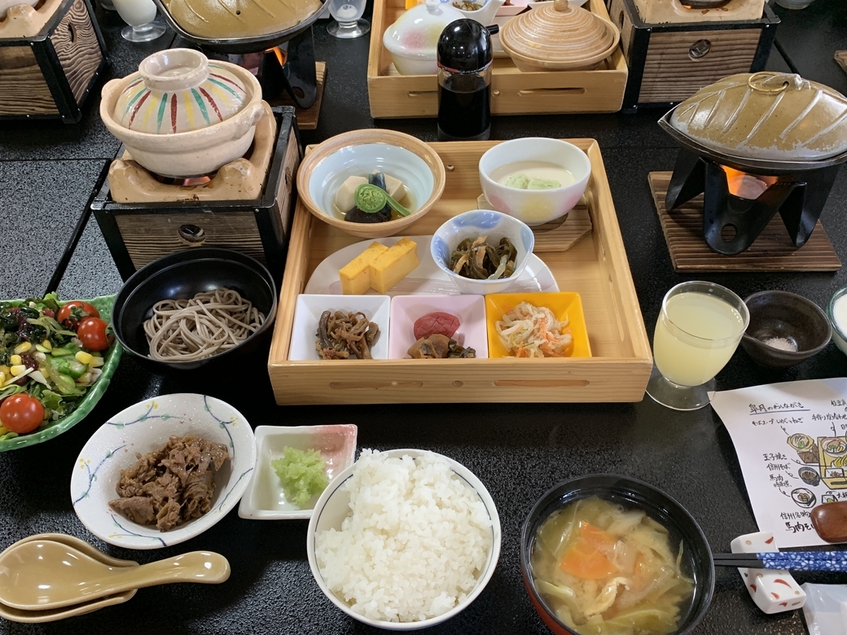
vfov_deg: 46.7
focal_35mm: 30
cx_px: 420
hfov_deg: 60.0
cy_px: 358
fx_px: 734
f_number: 1.8
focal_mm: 4.25
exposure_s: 1/60
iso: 200
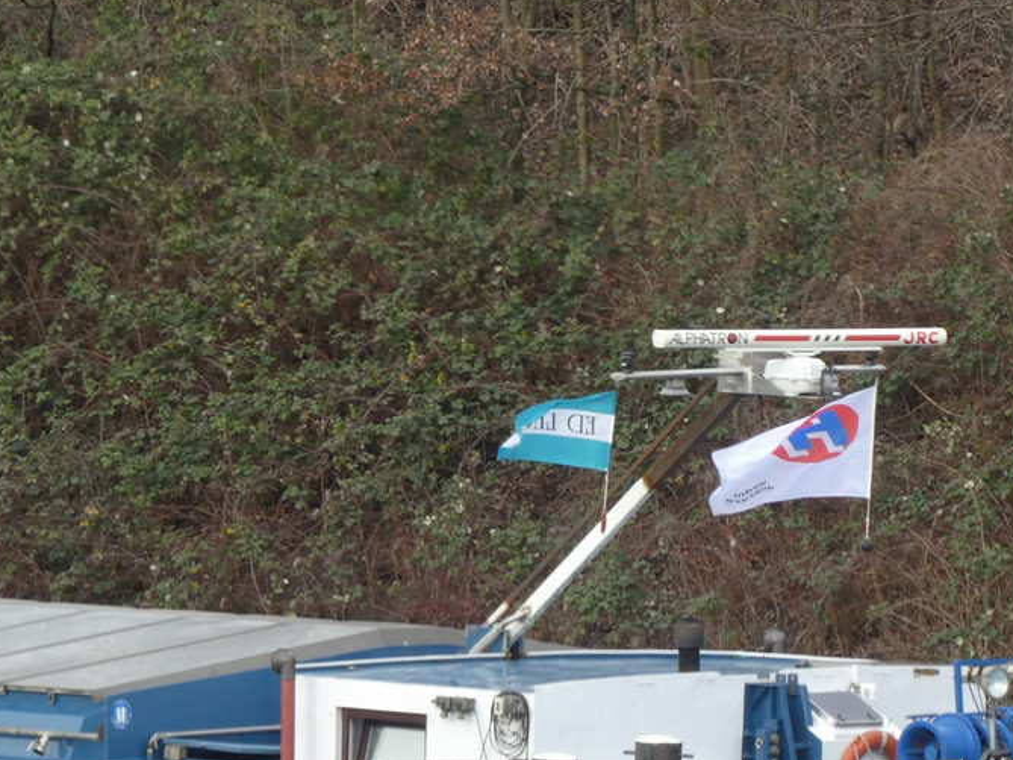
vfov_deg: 2.3
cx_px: 676
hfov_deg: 3.1
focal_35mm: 638
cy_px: 537
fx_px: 18674
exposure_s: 1/100
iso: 160
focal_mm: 71.7
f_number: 6
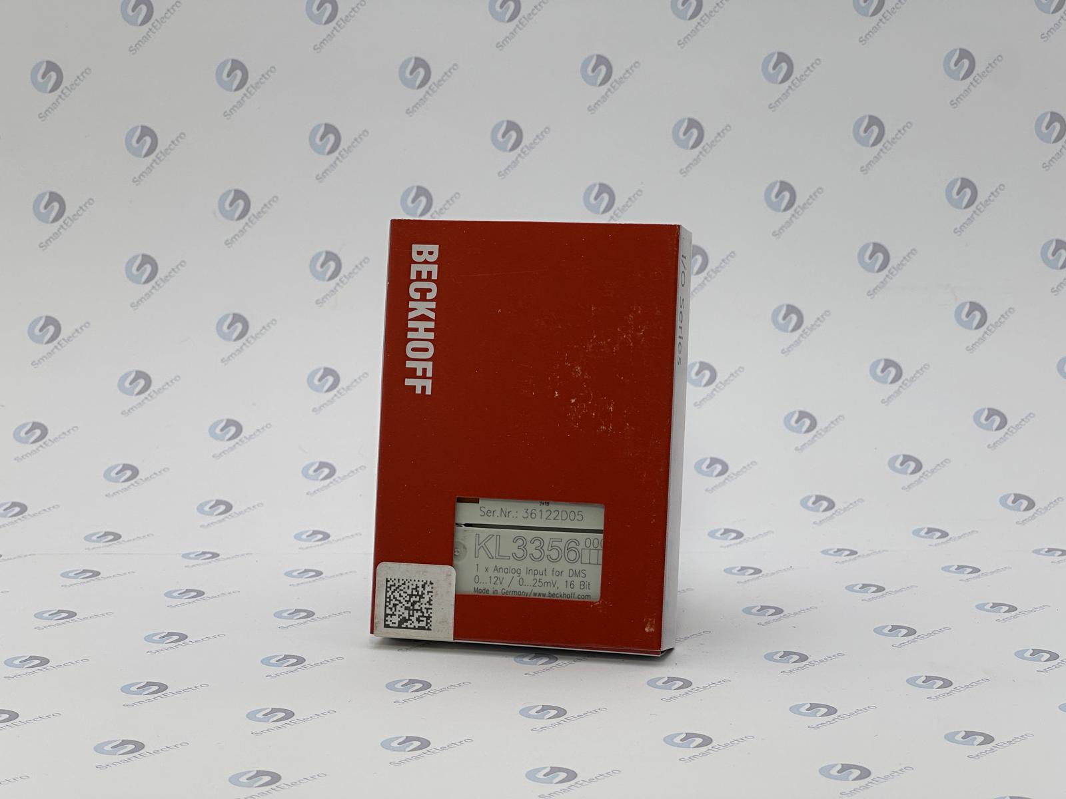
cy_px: 400
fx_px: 2371
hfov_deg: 25.3
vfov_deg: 19.1
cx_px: 533
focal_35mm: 77
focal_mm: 9
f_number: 2.8
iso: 32
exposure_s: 1/188
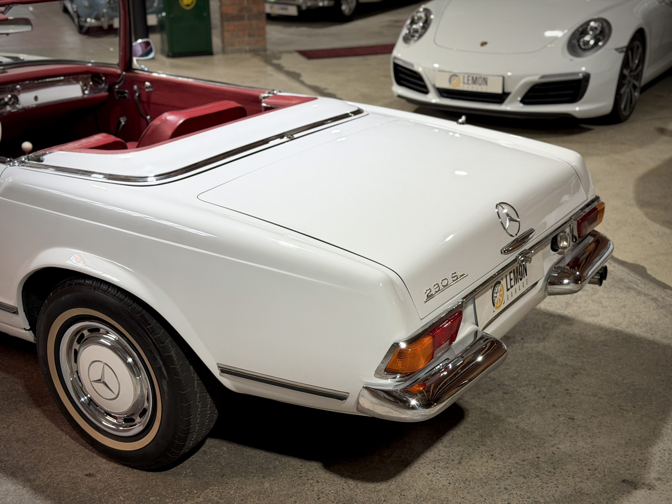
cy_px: 252
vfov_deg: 30.3
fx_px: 932
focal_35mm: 48
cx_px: 336
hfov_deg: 39.7
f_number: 1.78
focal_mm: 6.76
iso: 80
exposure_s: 1/50
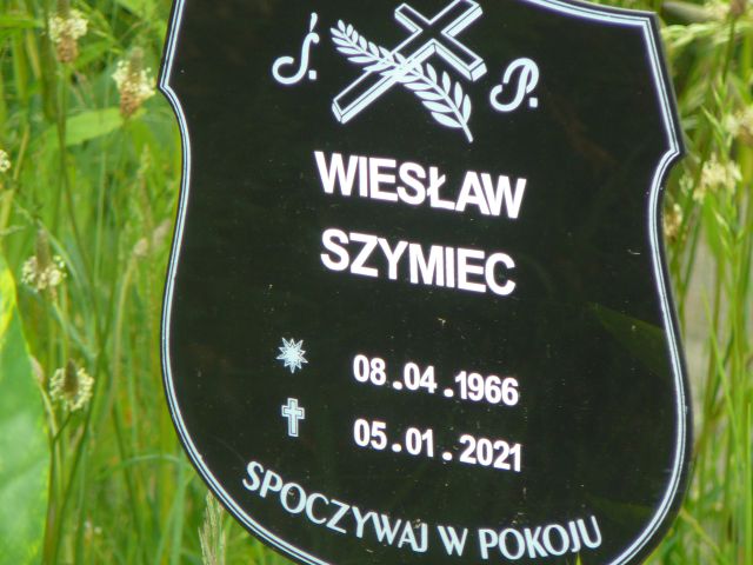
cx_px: 376
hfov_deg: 5.7
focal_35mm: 350
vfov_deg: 4.2
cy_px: 282
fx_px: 7614
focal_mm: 52
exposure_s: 1/60
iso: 80
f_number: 4.2
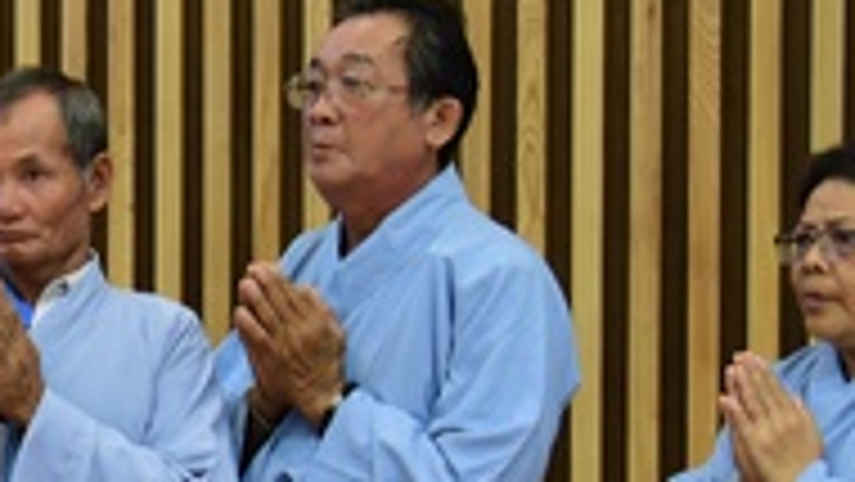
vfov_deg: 10.5
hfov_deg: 17.4
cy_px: 243
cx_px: -270
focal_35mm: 115
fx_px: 2608
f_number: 4.5
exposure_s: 1/40
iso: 1250
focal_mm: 32
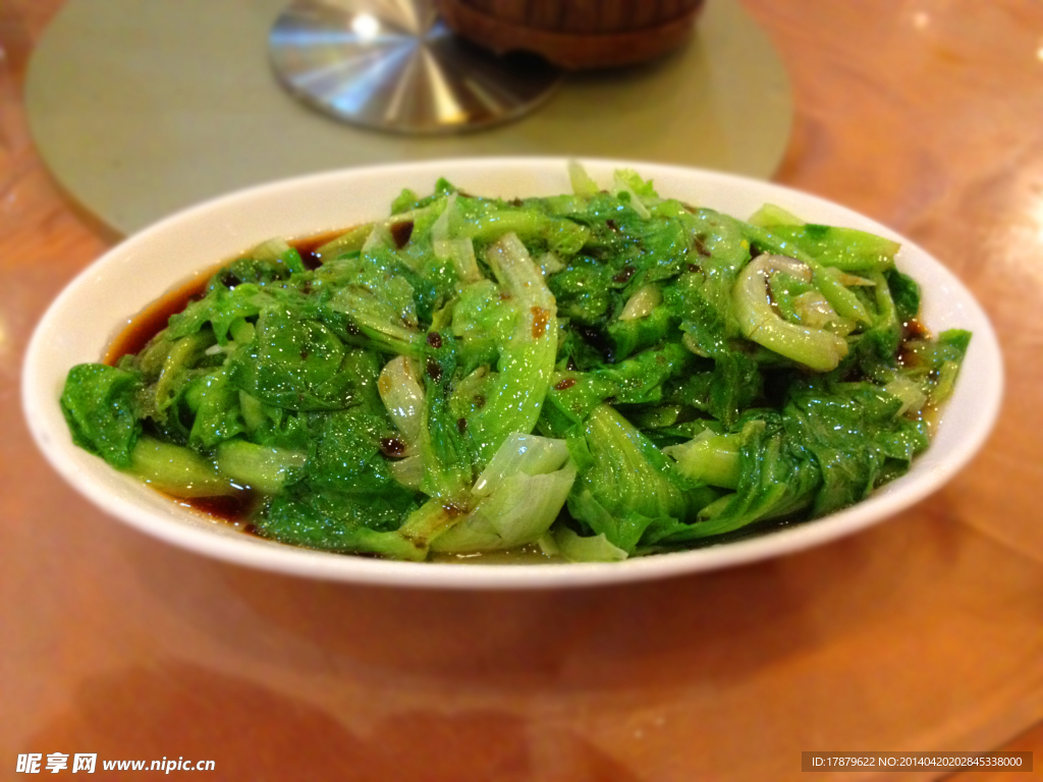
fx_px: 1055
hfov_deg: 52.6
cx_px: 522
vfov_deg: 40.7
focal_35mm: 35
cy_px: 391
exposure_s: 1/15
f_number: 2.4
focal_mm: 4.28
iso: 400
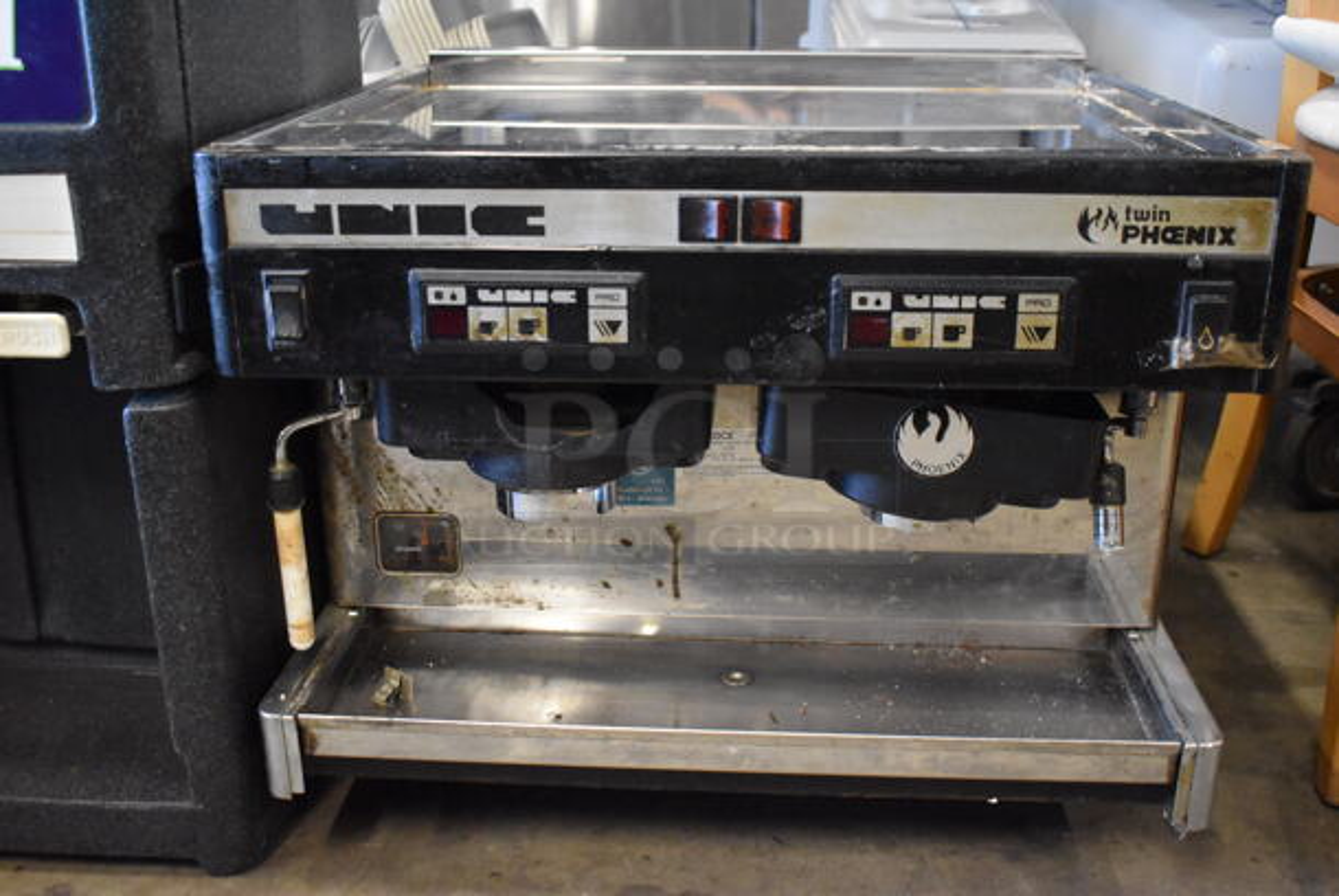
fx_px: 1340
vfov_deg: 37.0
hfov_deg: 53.1
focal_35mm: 36
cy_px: 448
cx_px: 670
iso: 7200
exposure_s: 1/125
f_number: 4
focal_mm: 24
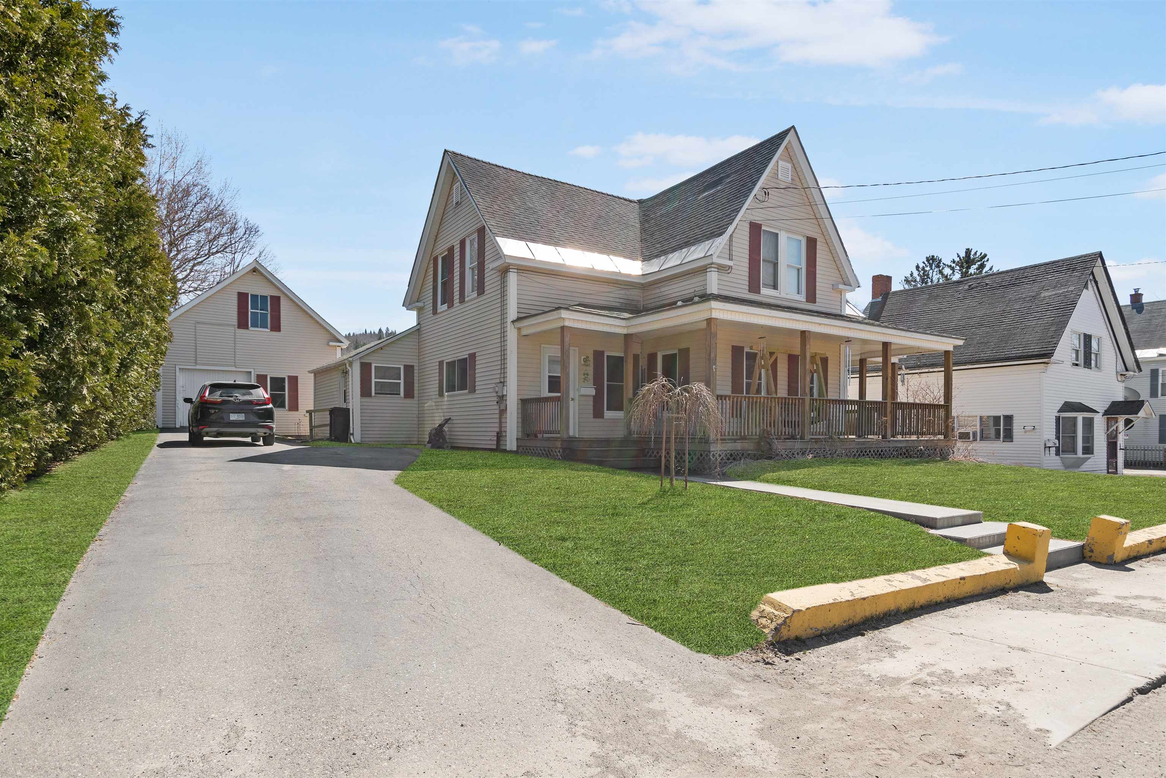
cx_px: 583
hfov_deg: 86.9
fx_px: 615
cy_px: 389
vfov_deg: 64.6
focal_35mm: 19
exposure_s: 1/250
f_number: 8
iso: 100
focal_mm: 13
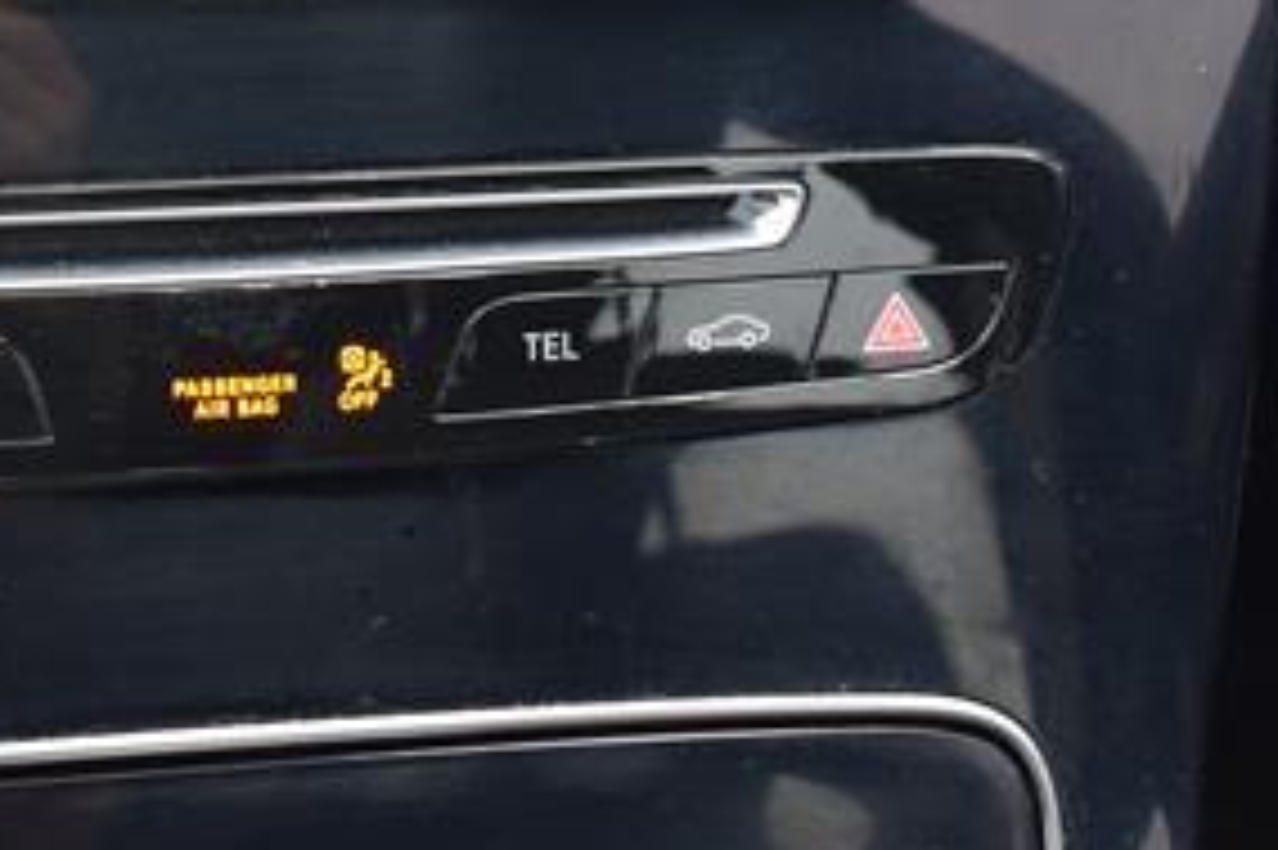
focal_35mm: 93
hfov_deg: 21.4
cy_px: -133
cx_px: 90
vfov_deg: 14.3
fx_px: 3299
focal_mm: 22
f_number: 3.5
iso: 1000
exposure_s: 1/60
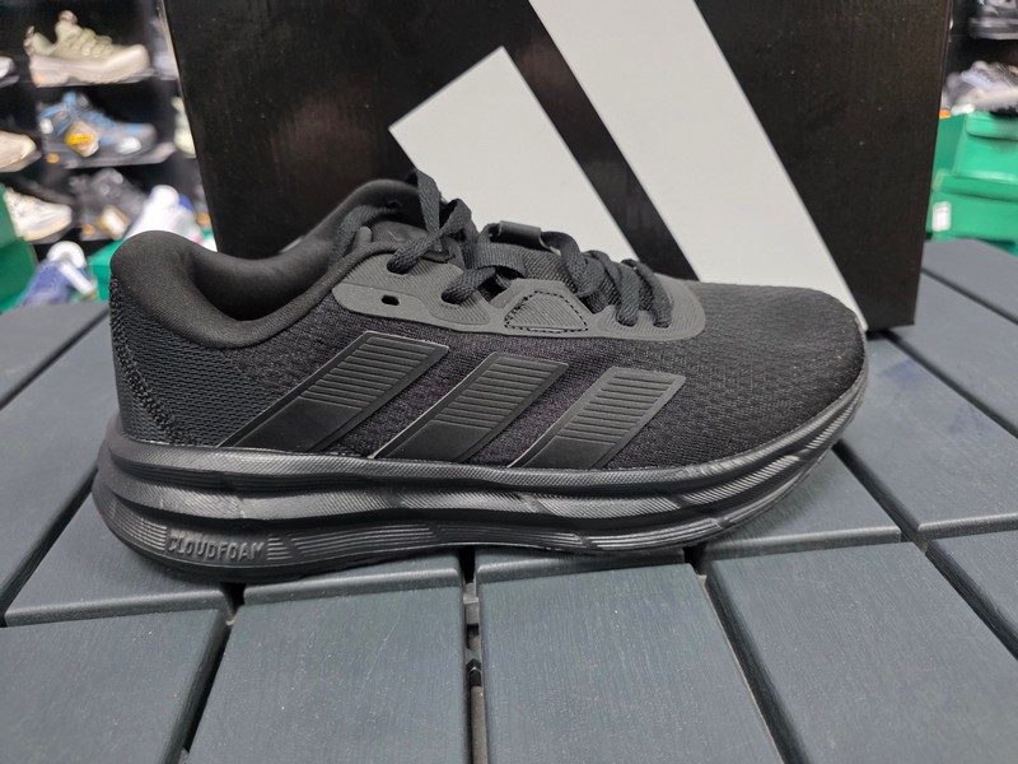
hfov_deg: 73.9
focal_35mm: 23
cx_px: 509
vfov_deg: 58.9
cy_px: 382
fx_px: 676
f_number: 1.7
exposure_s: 1/100
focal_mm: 6.3
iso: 400
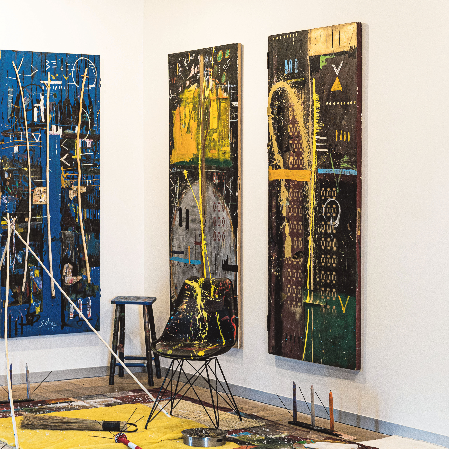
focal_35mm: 75
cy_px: 259
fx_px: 1101
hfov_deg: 22.7
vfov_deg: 23.0
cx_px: 87
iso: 800
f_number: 3.5
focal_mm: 50
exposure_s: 1/60
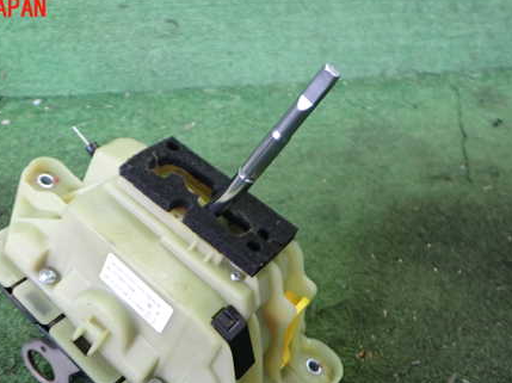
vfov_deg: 33.9
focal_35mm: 42
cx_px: 187
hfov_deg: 44.4
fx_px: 621
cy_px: 262
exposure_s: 1/30
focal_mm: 5.4
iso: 320
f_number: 2.3
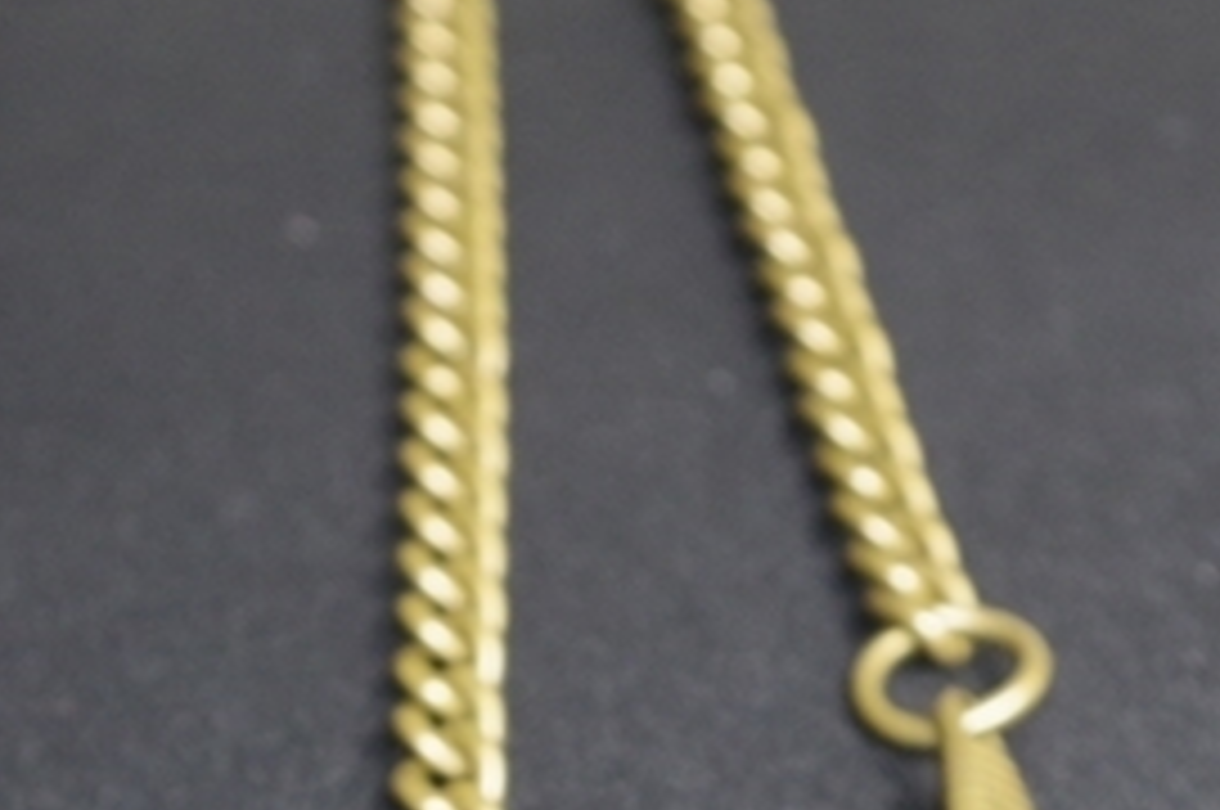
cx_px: 275
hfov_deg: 15.0
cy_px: 990
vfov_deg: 9.9
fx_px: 4603
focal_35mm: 136
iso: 1600
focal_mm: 30.63
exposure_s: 1/25
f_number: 5.6
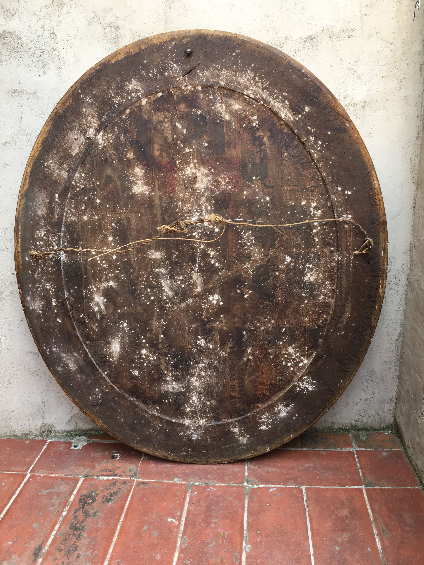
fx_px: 474
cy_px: 282
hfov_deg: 48.2
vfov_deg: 61.7
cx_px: 212
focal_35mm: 29
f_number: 2.2
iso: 32
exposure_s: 1/50
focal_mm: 4.15
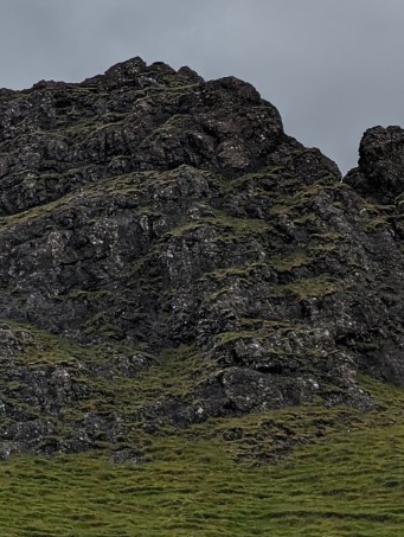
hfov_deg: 17.7
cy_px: 128
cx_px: -169
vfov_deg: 25.3
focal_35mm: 76
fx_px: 1180
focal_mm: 6.81
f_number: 1.85
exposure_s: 1/14085
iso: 50
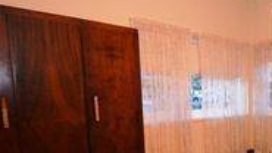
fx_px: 231
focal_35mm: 32
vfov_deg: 35.3
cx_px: 248
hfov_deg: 52.9
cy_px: 126
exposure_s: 1/60
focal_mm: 8
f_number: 4.5
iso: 3200
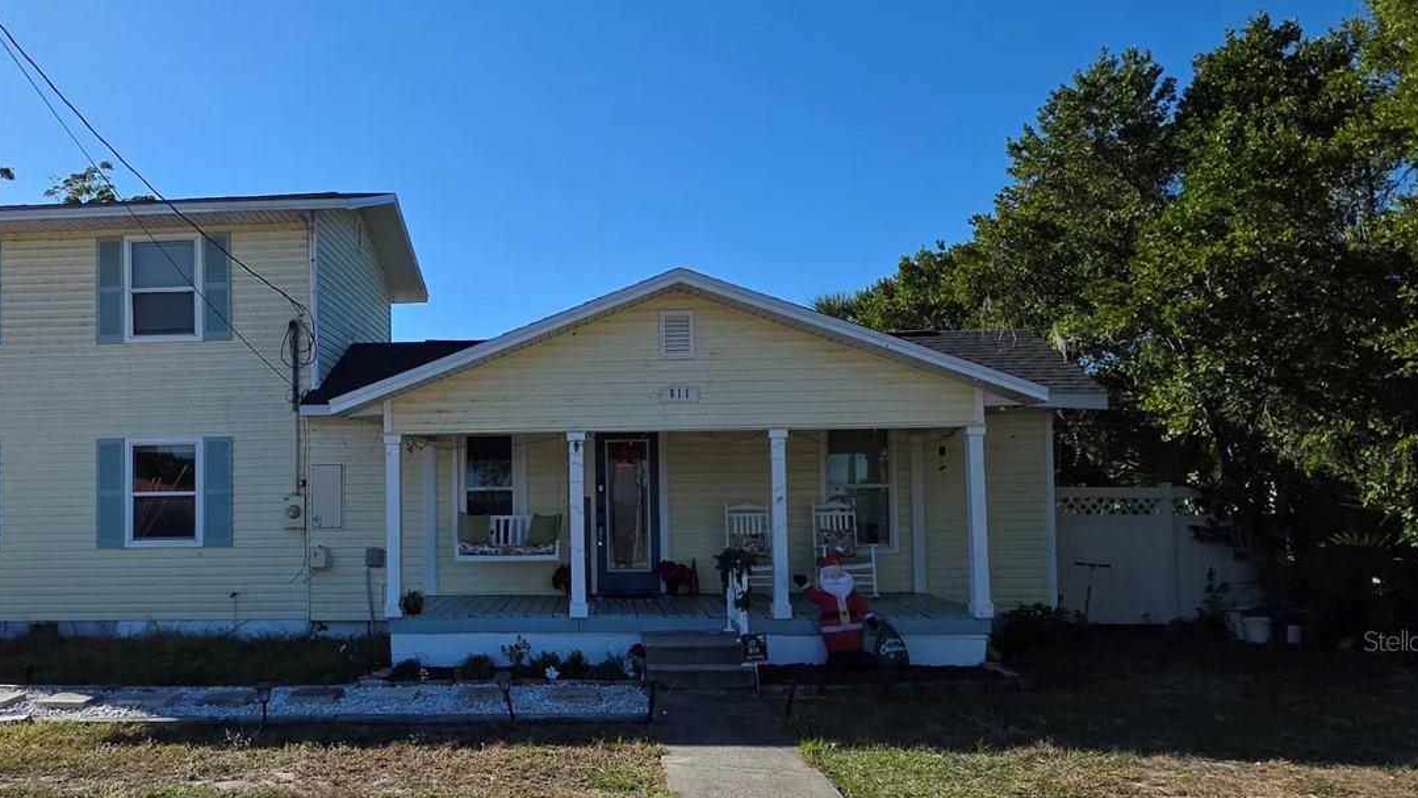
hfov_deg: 80.1
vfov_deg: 50.3
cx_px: 436
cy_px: 641
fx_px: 790
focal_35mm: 21
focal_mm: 2.2
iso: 40
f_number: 1.9
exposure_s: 1/3333
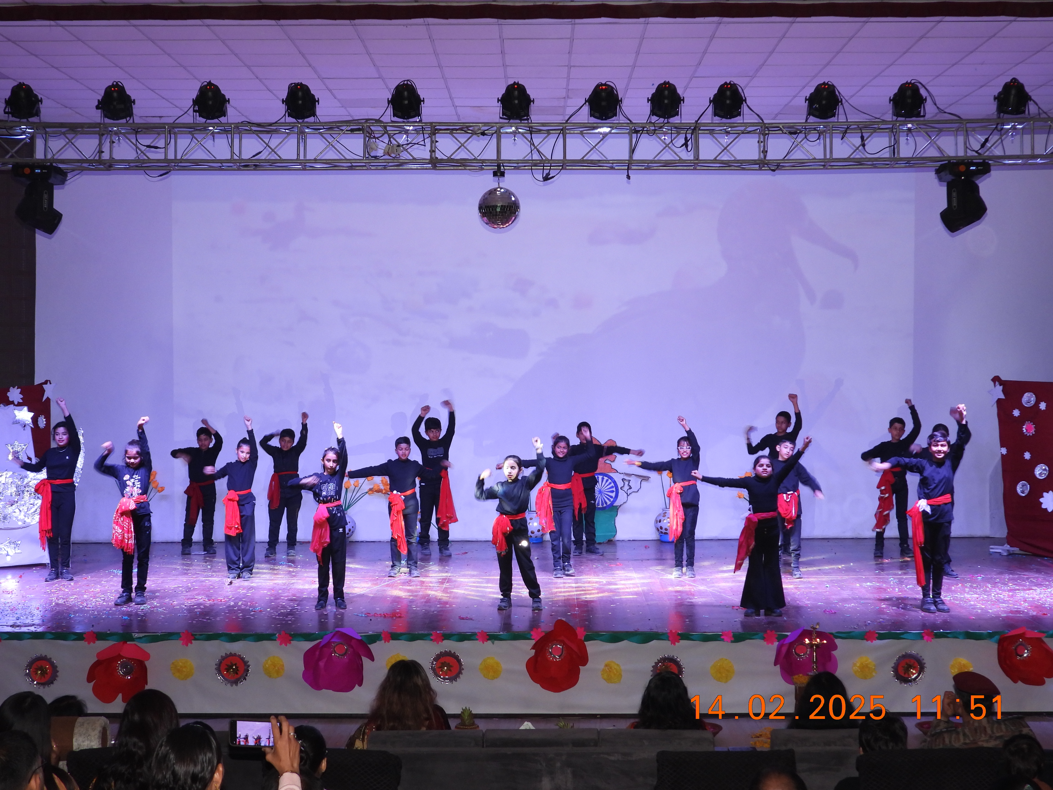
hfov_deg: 38.2
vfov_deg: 29.1
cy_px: 395
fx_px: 1521
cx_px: 526
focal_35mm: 50
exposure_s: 1/30
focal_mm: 9
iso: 200
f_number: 3.2
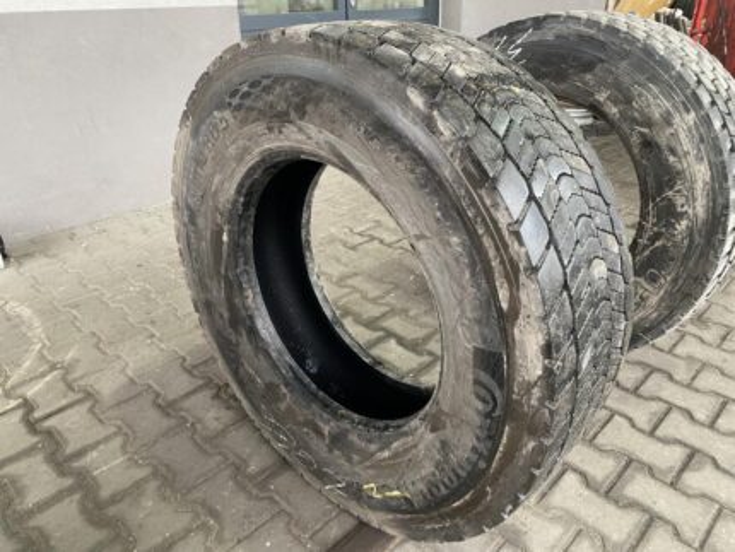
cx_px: 368
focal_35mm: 26
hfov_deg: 67.3
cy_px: 276
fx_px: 552
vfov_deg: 53.1
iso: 200
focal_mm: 4.25
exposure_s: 1/50
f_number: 1.8
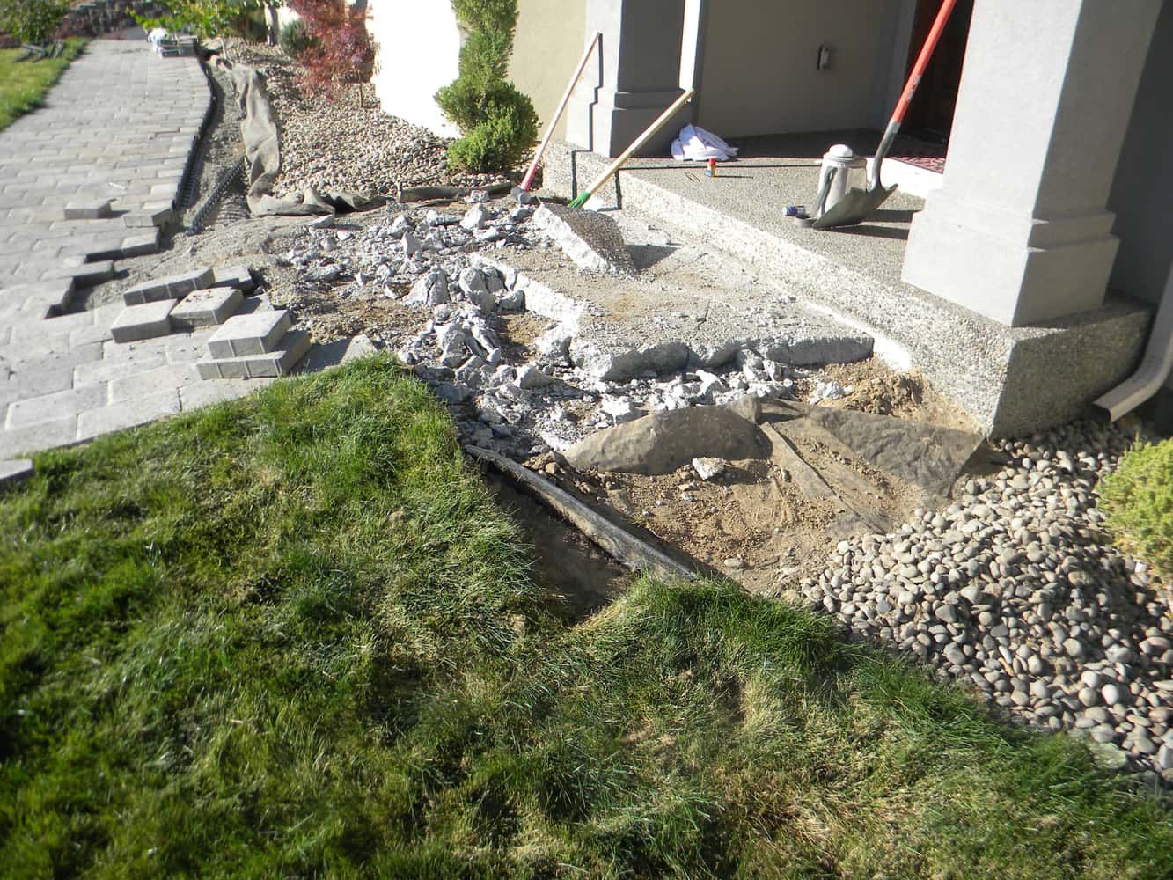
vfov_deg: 49.8
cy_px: 440
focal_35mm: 28
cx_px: 586
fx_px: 949
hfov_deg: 63.4
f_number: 3.5
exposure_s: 1/484
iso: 80
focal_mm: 5
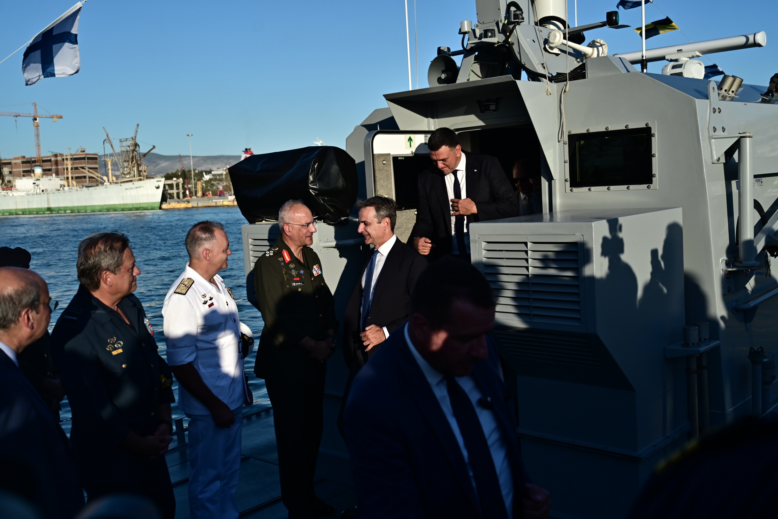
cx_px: 389
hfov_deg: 51.9
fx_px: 800
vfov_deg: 35.9
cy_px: 260
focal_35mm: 37
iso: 500
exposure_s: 1/5000
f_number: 4
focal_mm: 37
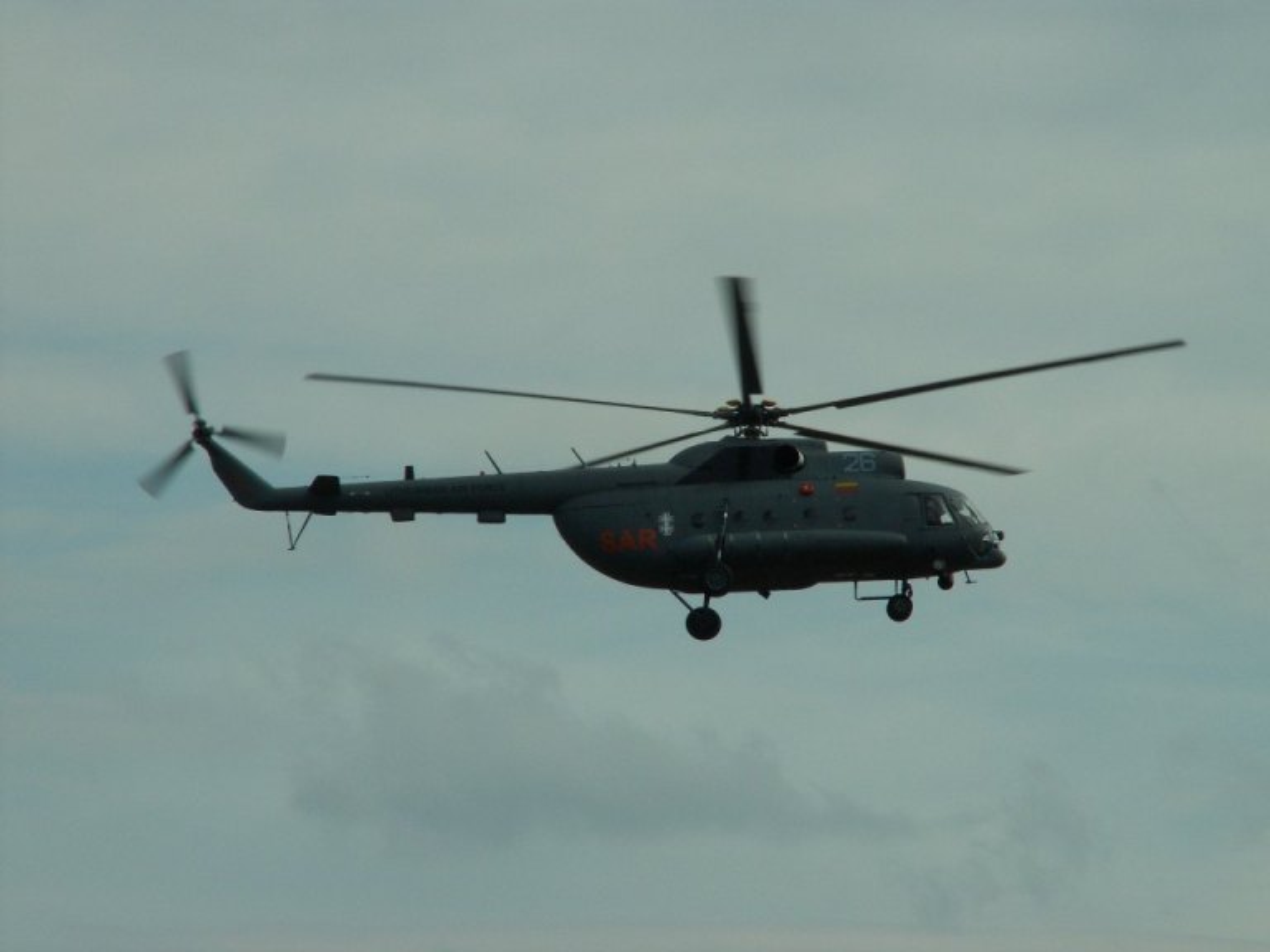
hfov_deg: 7.2
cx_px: 635
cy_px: 476
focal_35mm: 274
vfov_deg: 5.4
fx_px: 10053
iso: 50
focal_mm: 44.95
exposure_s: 1/400
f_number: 8
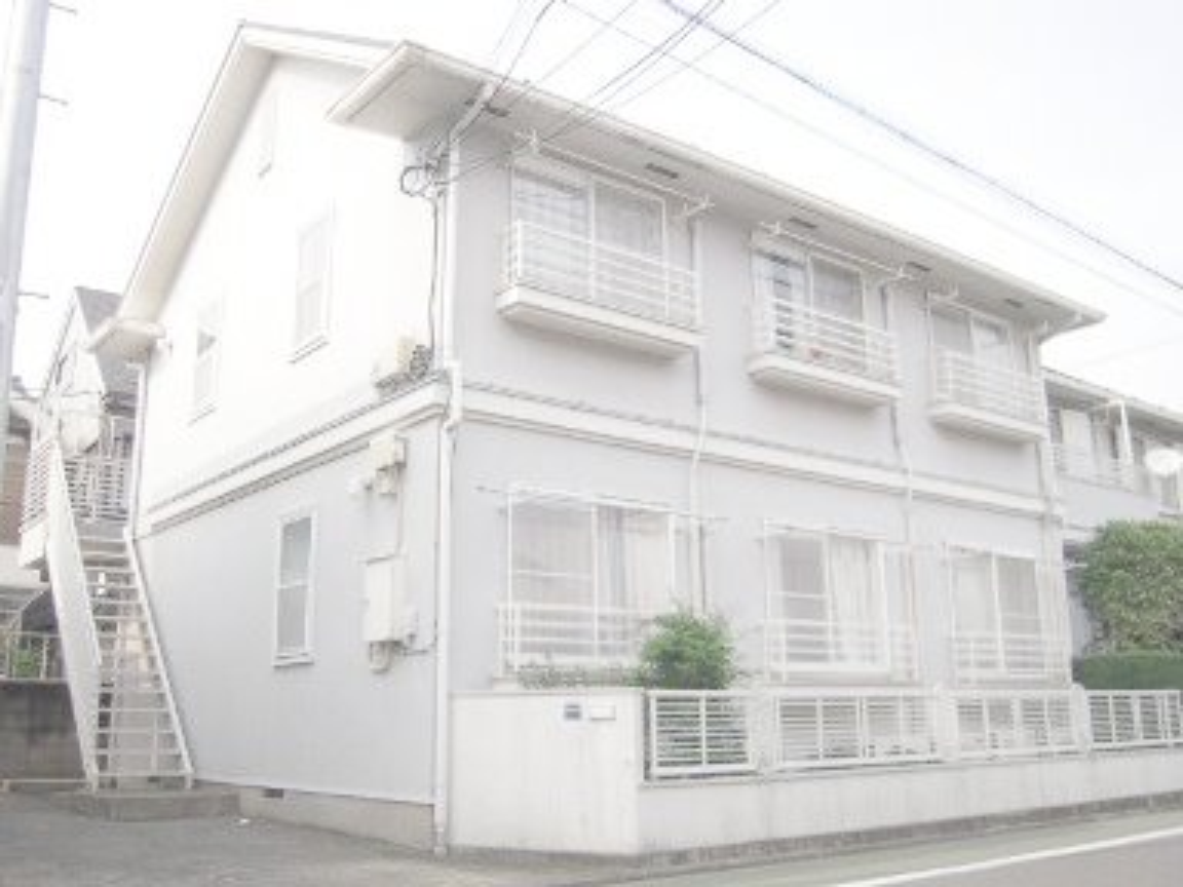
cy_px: 444
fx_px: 1162
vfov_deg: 41.8
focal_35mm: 34
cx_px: 592
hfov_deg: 54.0
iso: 400
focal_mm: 6
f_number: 5.8
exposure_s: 1/500
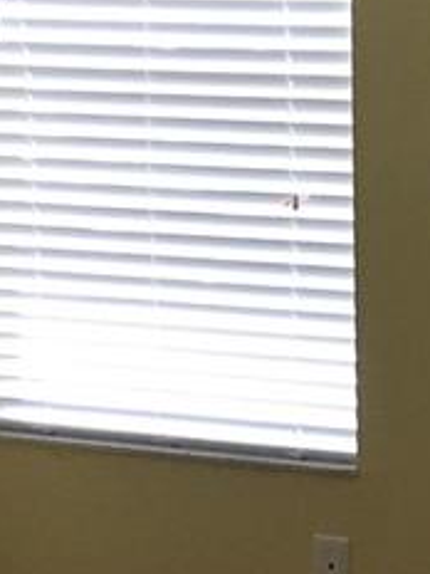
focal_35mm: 150
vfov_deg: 12.9
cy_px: 616
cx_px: 472
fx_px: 2484
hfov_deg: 9.8
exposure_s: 1/30
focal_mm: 4.15
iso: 40
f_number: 2.2
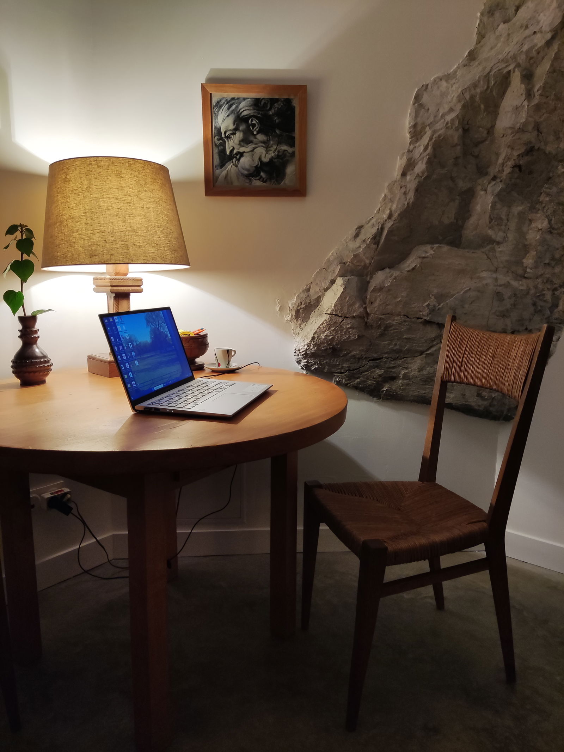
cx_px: 282
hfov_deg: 54.9
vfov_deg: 69.4
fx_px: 543
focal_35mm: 25
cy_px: 376
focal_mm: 4.71
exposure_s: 1/50
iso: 129
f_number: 1.79
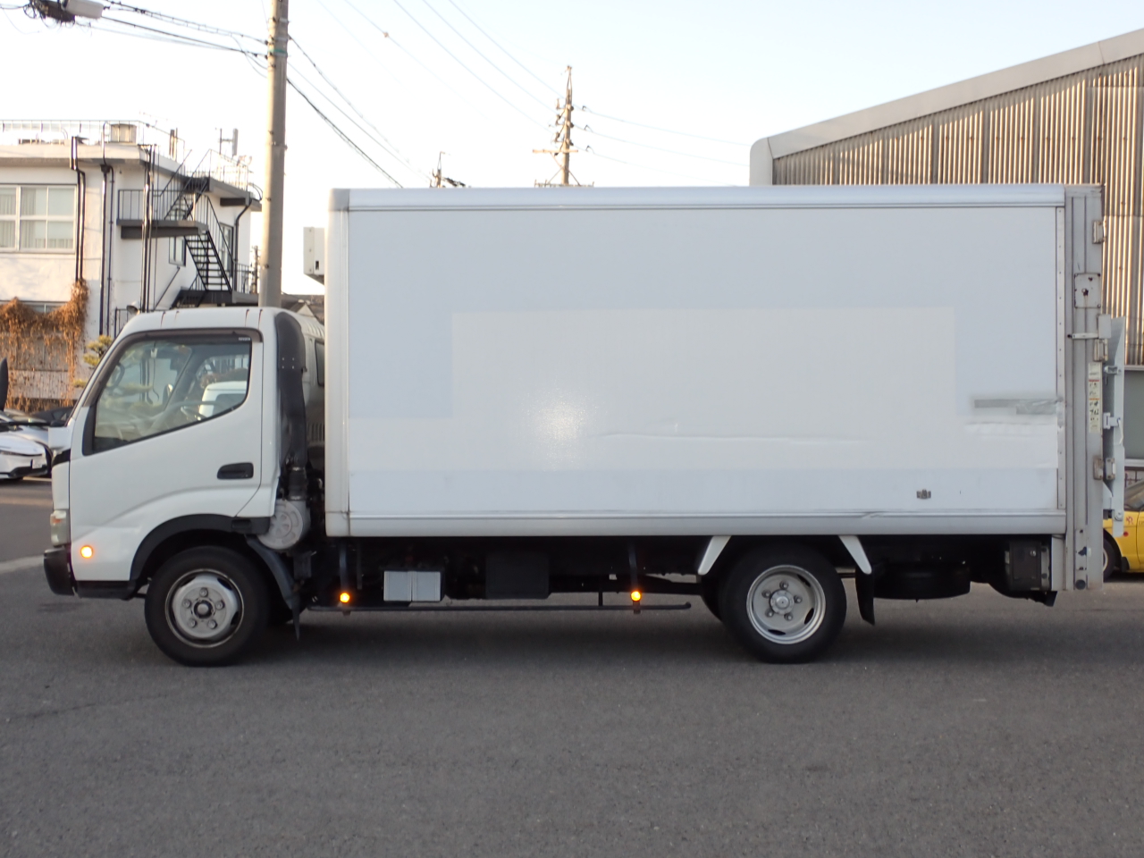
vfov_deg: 32.9
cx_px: 572
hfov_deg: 42.9
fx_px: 1454
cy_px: 429
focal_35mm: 44
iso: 100
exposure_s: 1/125
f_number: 4
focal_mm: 7.84
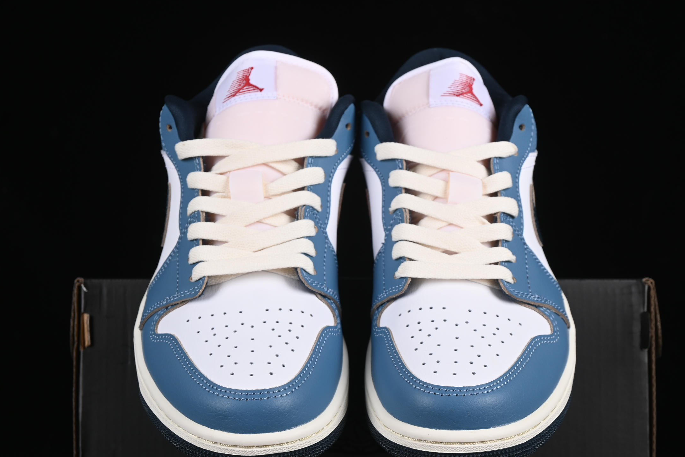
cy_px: 289
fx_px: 1770
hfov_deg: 21.9
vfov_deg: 14.7
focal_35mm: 93
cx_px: 395
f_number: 7.1
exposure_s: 1/160
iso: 125
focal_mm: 48
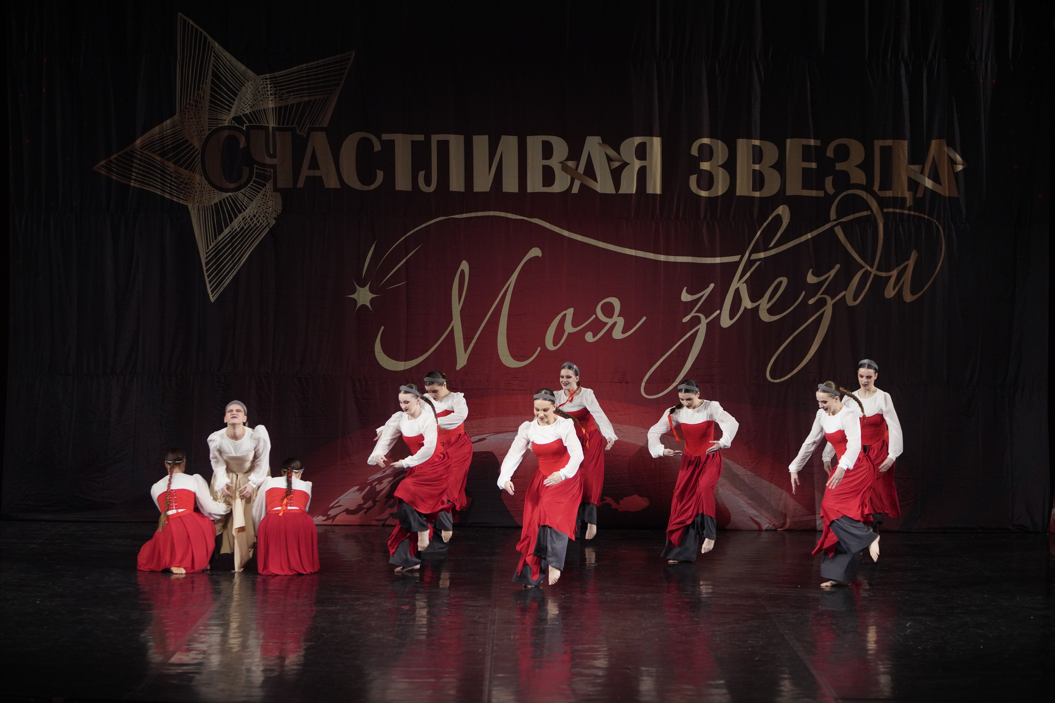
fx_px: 3077
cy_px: 352
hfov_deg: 19.5
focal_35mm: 105
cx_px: 528
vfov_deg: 13.0
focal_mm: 105
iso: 2500
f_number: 3.2
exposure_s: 1/500
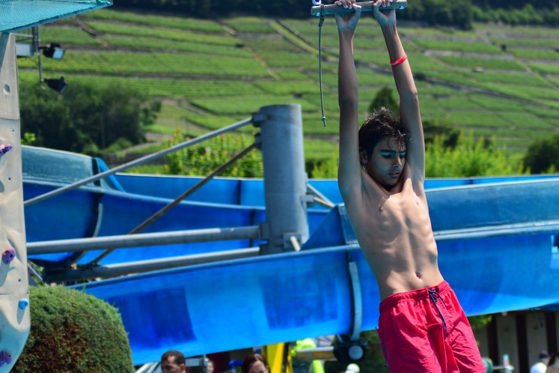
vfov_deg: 9.5
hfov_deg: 14.2
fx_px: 2236
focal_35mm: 144
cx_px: 362
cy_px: 195
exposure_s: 1/1600
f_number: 4
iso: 200
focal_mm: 70
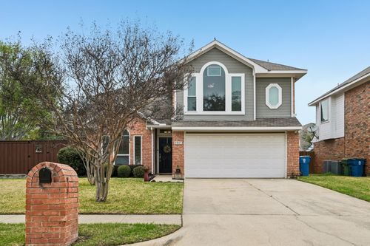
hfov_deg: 61.9
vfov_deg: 43.6
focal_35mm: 30
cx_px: 185
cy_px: 123
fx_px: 308
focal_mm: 30
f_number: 8
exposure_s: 1/250
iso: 400
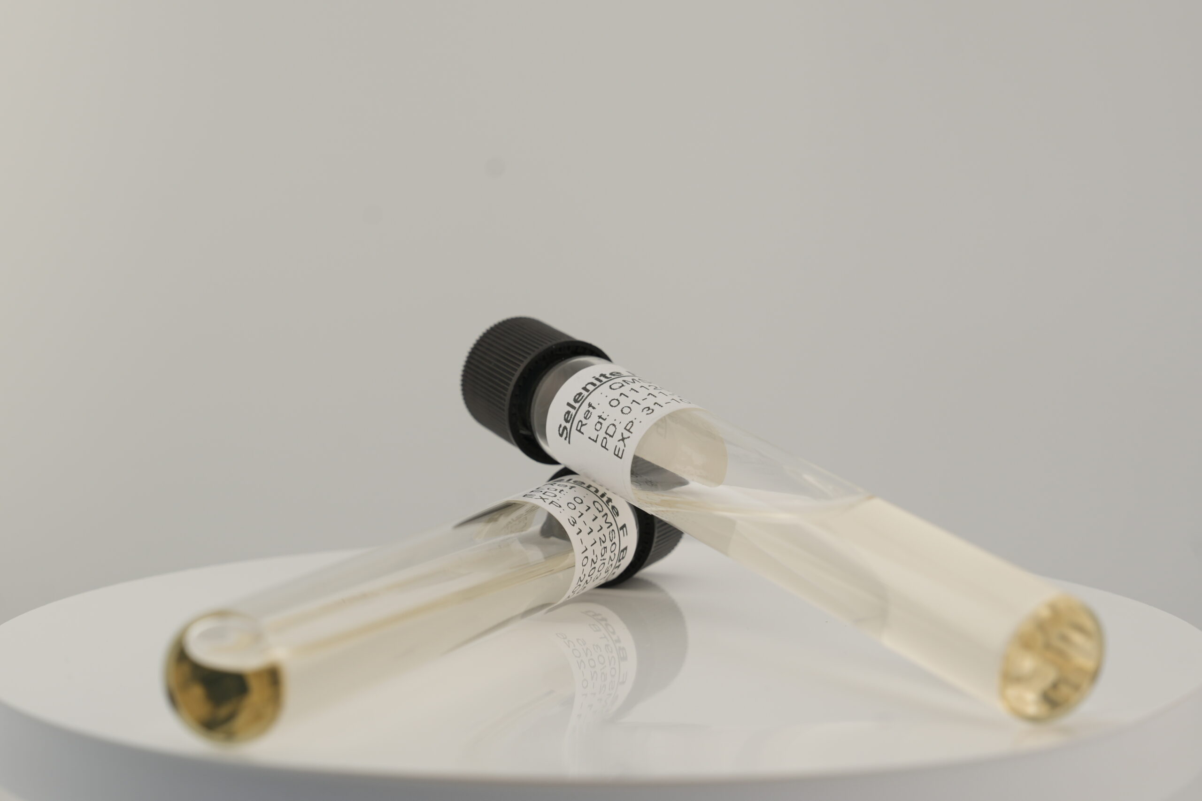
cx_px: 601
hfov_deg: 19.5
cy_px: 400
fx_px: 3506
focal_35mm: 105
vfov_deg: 13.0
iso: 100
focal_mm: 70
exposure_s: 1/125
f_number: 8
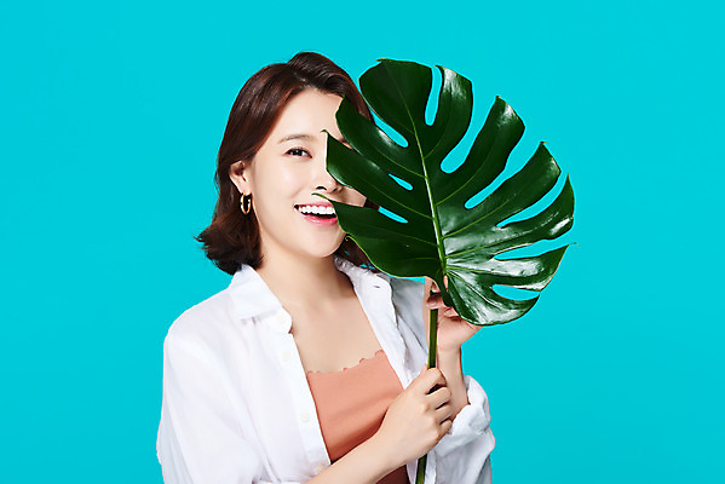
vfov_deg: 13.1
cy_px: 242
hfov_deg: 19.4
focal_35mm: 105
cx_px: 362
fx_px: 2116
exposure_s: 1/125
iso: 64
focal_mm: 105
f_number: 16
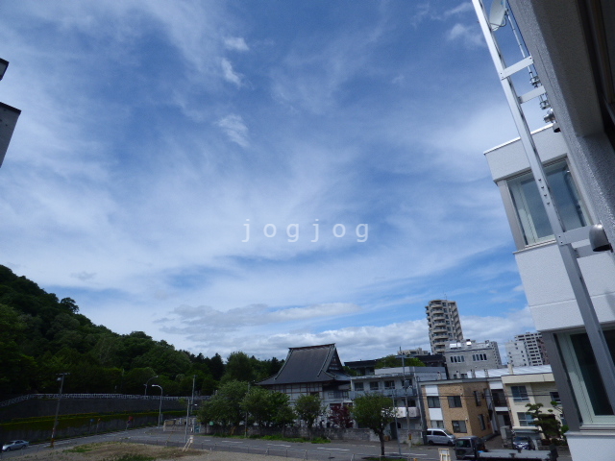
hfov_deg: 81.7
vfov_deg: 66.0
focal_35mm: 20
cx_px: 308
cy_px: 230
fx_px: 355
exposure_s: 1/1600
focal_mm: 3.58
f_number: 4.5
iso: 100
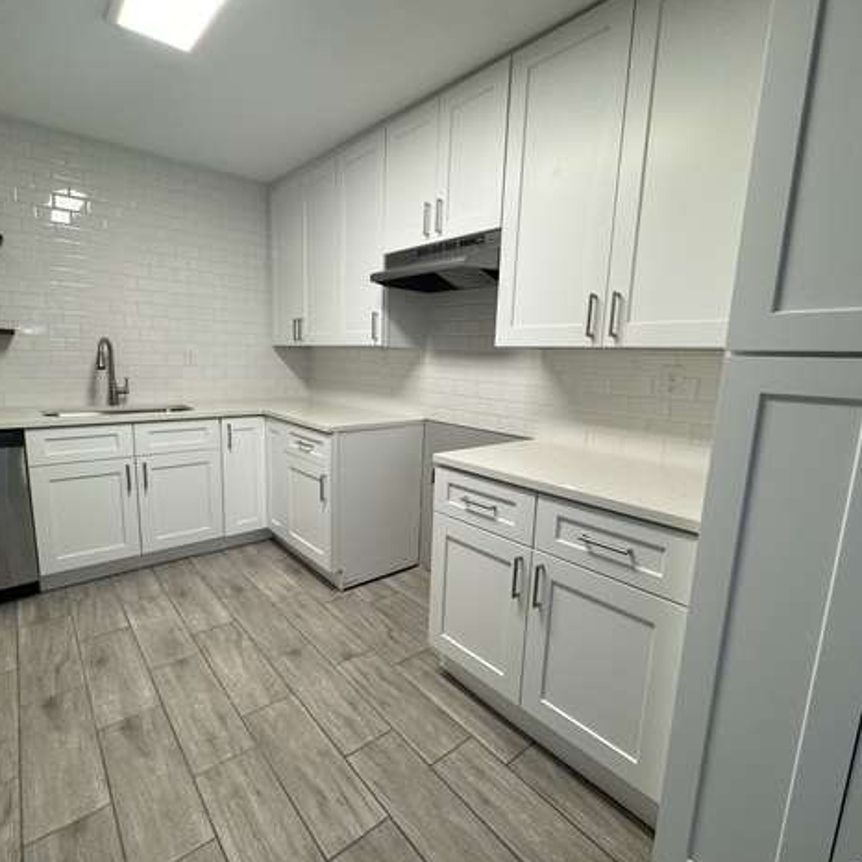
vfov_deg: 84.0
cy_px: 438
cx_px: 405
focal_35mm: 17
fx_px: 479
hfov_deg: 83.9
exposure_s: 1/120
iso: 200
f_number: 2.2
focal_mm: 2.22
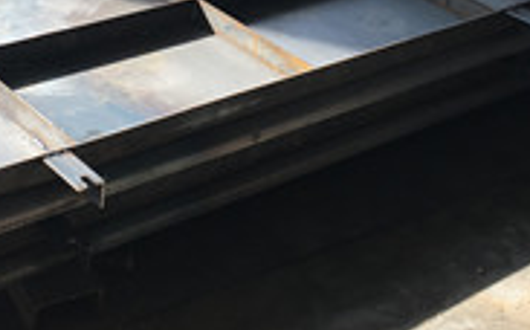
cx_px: 224
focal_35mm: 90
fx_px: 1299
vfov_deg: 14.2
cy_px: -10
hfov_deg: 23.0
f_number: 2.2
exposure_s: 1/218
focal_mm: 4.15
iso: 25
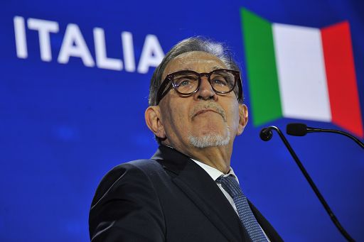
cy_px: 121
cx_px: 182
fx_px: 1920
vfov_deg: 7.2
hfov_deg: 10.8
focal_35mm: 190
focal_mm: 190
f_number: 5.6
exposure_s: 1/160
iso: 1600
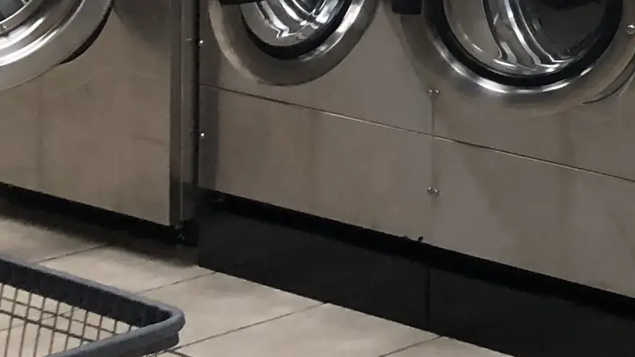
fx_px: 2307
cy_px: -271
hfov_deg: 13.1
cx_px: 1360
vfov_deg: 8.5
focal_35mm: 137
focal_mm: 3.99
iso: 32
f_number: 1.8
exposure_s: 1/30
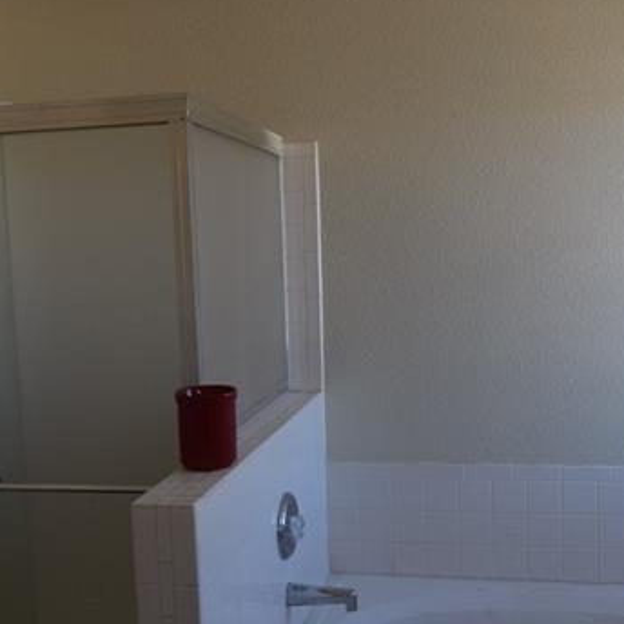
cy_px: 288
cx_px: 361
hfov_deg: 43.7
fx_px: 775
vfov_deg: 43.8
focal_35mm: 38
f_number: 5.6
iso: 450
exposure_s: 1/125
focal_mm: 10
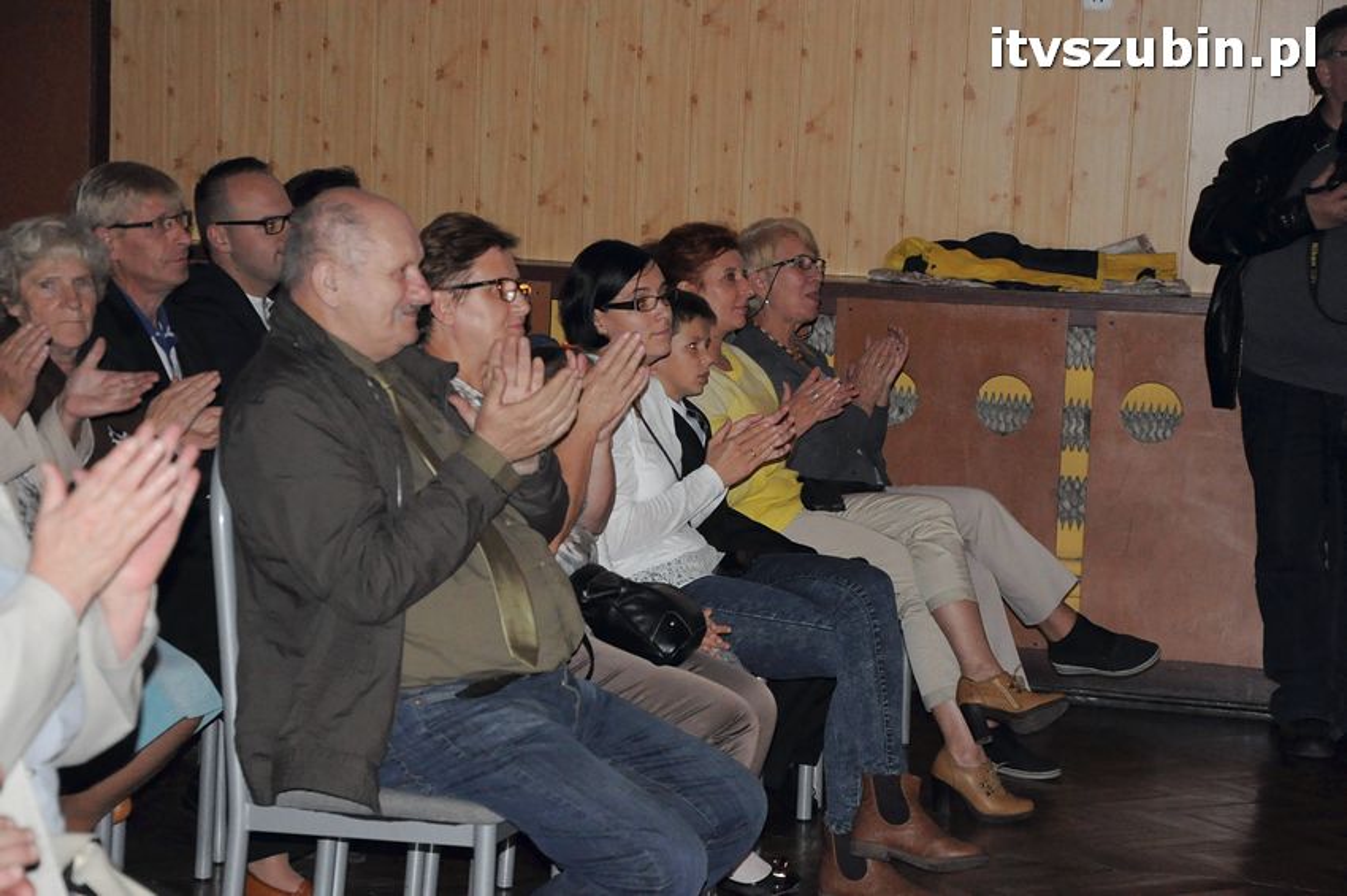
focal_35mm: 87
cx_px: 674
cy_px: 448
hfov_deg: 23.4
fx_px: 3252
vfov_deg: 15.7
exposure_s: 1/60
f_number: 5.3
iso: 2500
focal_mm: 58
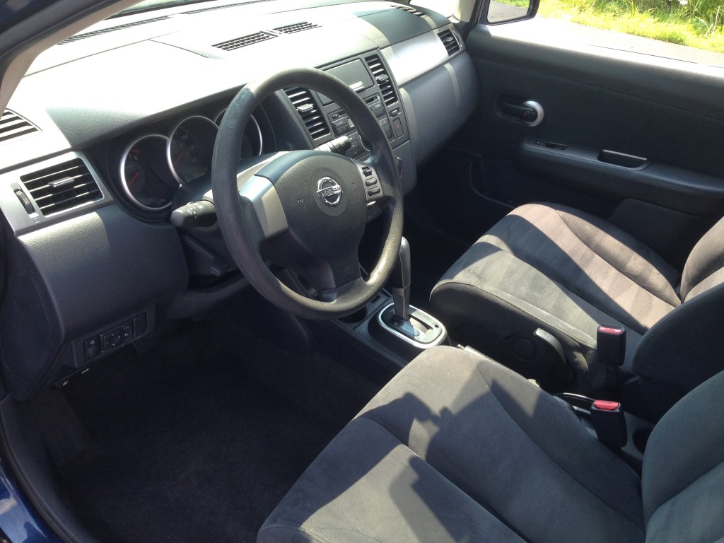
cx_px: 362
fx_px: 690
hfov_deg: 55.4
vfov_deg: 42.9
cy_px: 272
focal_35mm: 33
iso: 50
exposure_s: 1/152
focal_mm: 4.12
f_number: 2.4
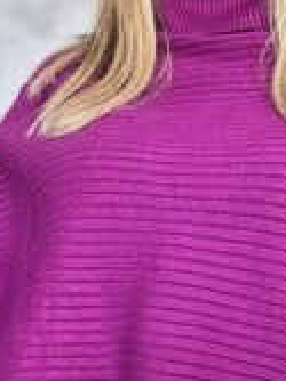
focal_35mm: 72
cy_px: 306
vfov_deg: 26.5
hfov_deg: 20.4
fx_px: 794
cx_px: 169
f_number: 1.9
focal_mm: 2.69
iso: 320
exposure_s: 1/60
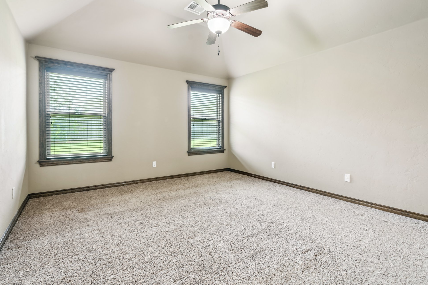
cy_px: 136
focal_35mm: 17
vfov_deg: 70.4
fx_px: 202
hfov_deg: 93.3
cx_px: 215
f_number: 7.1
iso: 200
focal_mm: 16
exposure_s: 1/5
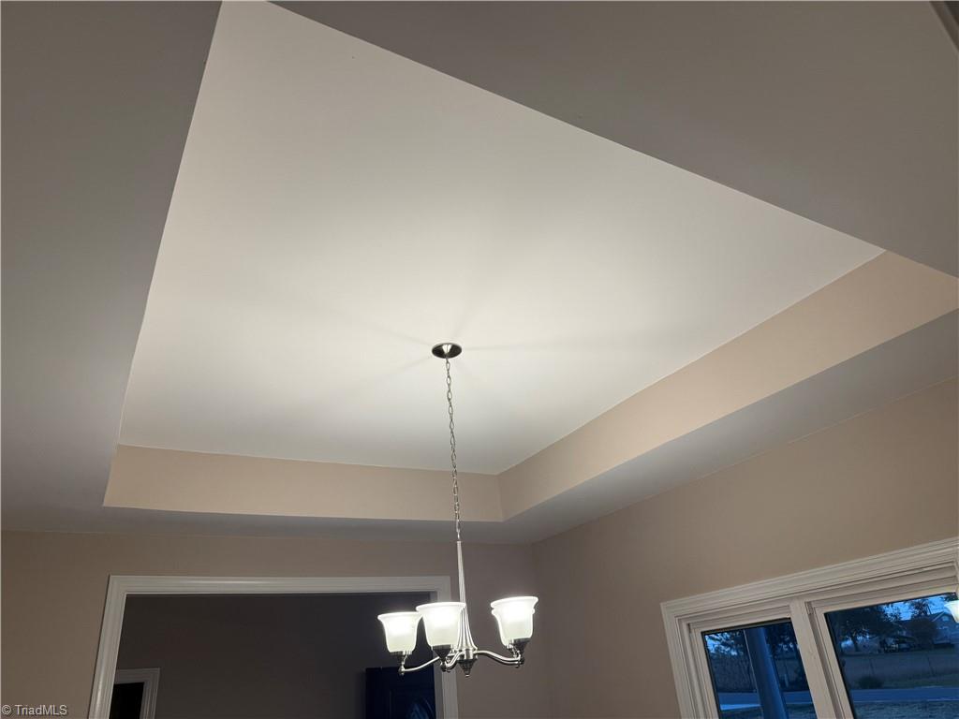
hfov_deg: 71.6
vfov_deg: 56.8
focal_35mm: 24
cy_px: 360
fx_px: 665
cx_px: 480
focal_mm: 6.76
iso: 100
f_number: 1.78
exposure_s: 1/120
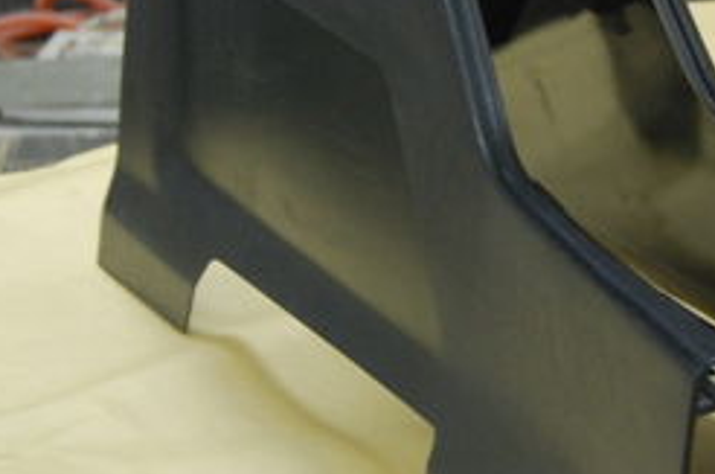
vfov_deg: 10.9
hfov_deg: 16.2
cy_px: 276
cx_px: 634
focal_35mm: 125
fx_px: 2478
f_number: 4.5
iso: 800
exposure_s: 1/8
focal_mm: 32
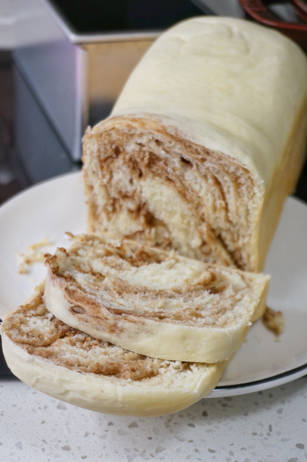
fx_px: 827
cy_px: 231
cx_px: 154
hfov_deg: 21.0
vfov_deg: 31.2
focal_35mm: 64
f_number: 5.6
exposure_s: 1/125
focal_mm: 43
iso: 800
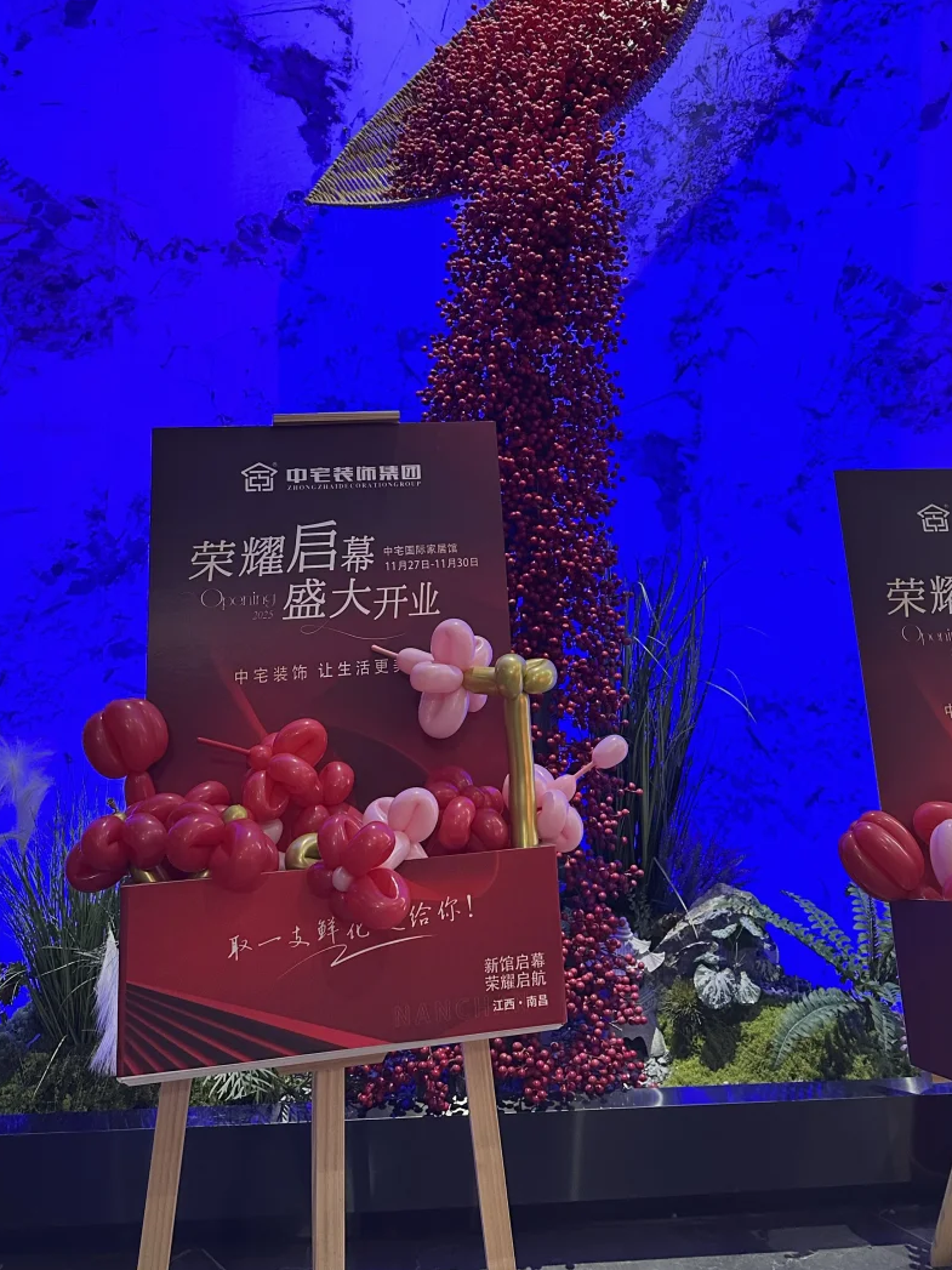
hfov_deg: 42.7
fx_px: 1210
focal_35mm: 33
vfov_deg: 54.2
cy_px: 422
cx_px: 581
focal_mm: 6.86
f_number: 1.78
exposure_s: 1/60
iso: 250
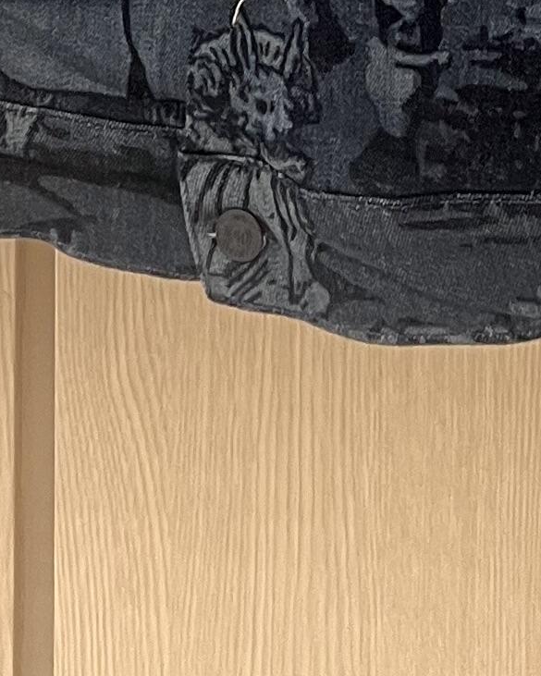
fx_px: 2801
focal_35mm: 140
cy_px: -656
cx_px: 385
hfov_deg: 11.0
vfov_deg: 12.3
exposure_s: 1/74
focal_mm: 5.7
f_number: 1.5
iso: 125
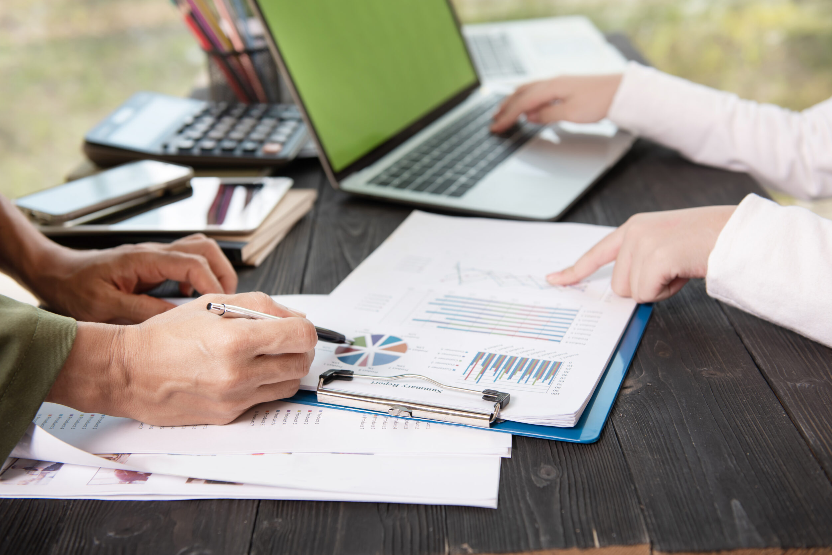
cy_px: 272
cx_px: 409
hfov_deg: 40.3
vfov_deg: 27.5
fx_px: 1132
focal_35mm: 49
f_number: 4
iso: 160
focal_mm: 48
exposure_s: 1/200
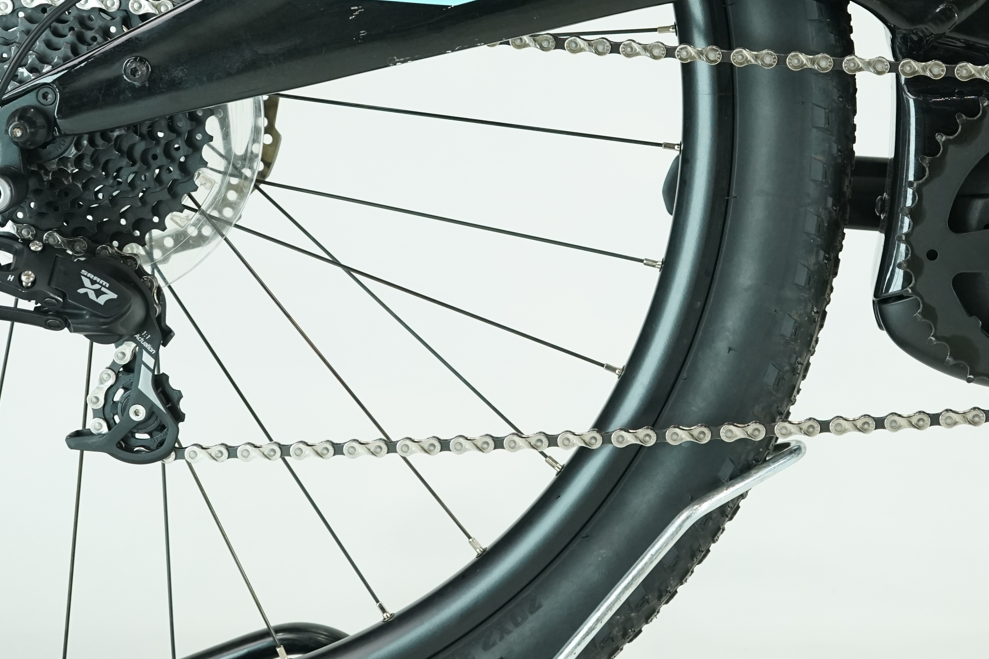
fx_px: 2225
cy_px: 176
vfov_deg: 16.8
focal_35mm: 81
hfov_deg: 24.9
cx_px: 684
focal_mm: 45
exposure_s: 1/200
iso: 1600
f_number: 5.6
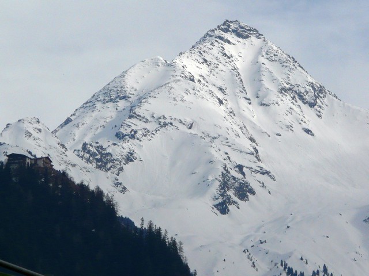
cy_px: 138
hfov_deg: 6.5
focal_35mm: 305
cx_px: 184
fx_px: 3251
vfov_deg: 4.9
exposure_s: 1/800
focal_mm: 39.3
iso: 100
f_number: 8
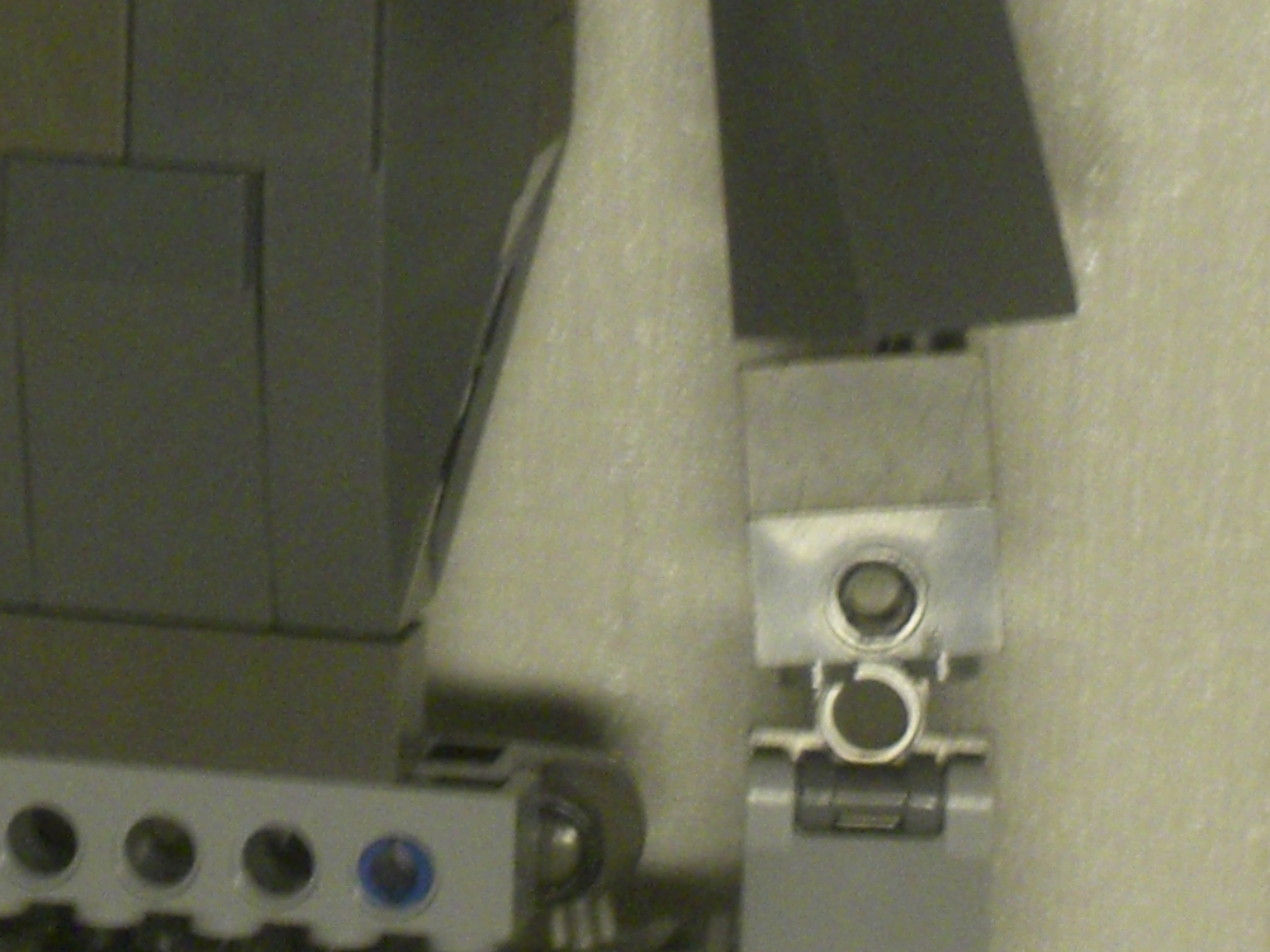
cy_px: -174
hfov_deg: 7.4
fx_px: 9793
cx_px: 185
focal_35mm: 267
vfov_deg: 5.5
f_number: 4.9
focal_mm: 15.75
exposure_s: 1/50
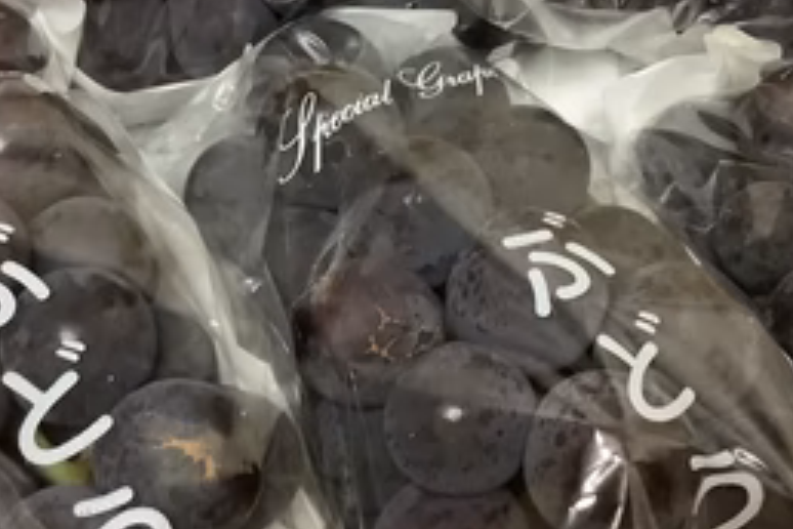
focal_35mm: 50
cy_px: 191
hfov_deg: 39.6
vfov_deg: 26.9
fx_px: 1101
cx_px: 360
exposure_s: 1/30
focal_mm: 3.3
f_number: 2.4
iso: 640
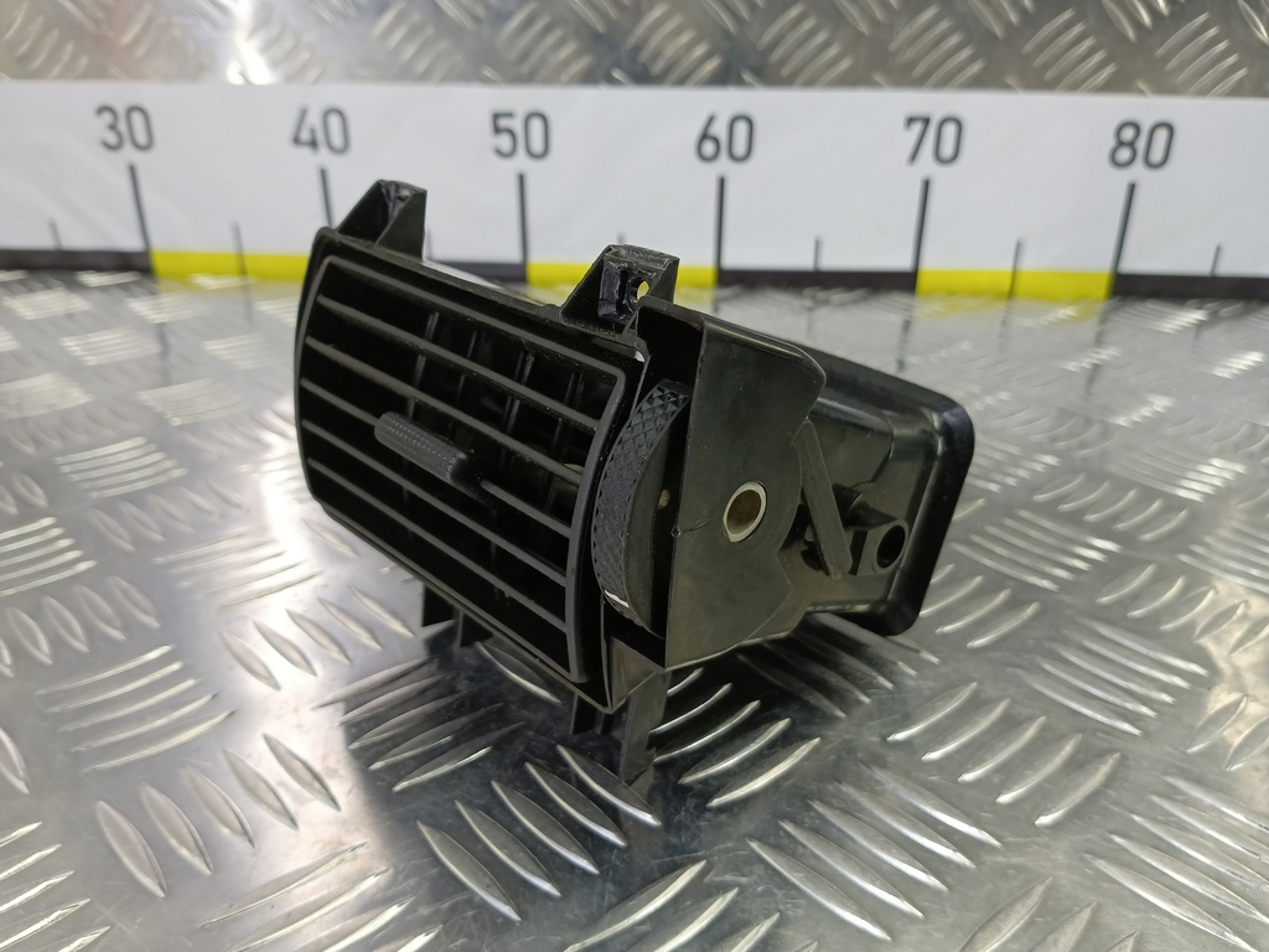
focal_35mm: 23
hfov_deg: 73.9
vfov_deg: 58.9
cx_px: 634
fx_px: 843
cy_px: 476
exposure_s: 1/50
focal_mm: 4.11
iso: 167
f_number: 1.6
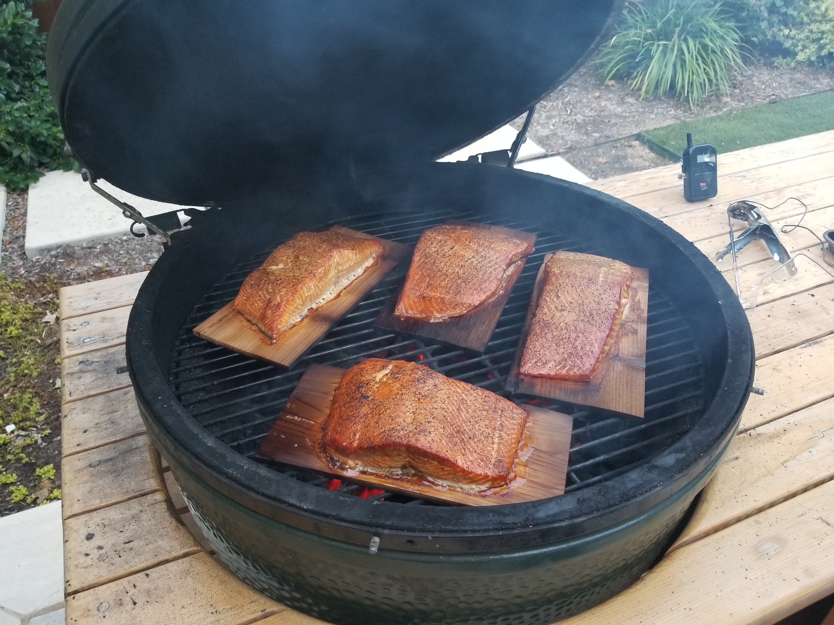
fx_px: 626
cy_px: 312
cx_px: 417
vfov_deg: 53.1
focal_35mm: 26
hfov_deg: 67.3
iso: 125
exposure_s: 1/60
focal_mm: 4.25
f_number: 1.7
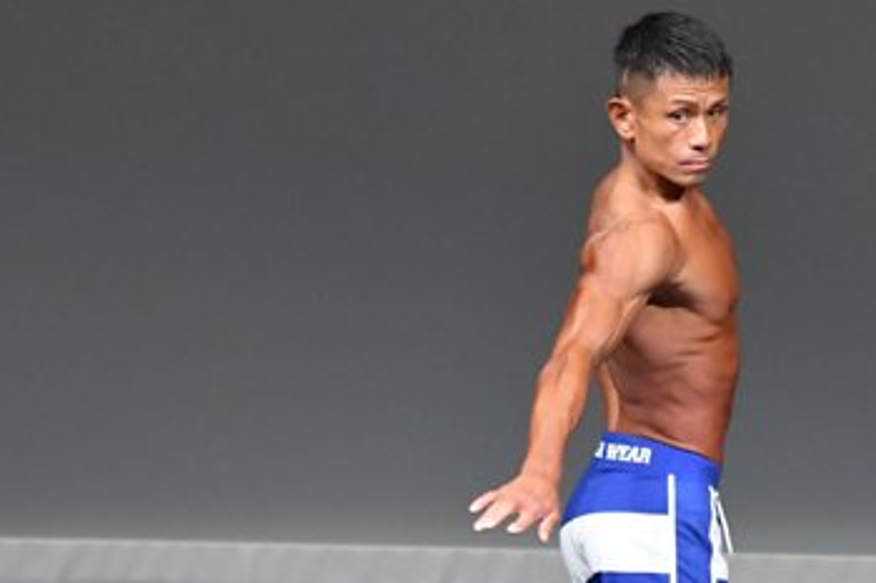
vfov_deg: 1.8
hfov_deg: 2.7
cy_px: 518
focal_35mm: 765
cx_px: 657
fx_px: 18605
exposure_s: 1/400
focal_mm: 230
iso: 5000
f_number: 5.6
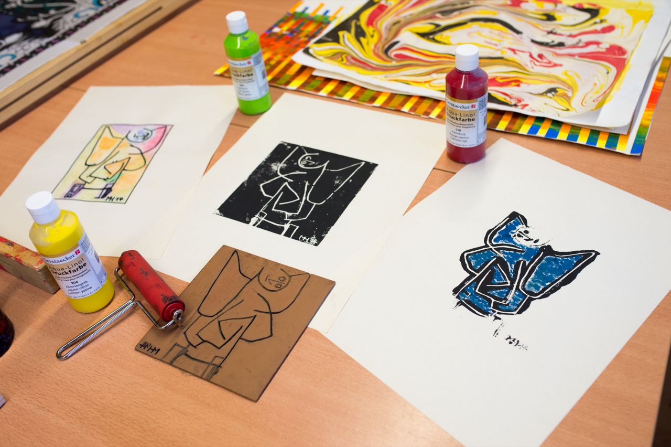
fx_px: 652
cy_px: 224
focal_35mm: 35
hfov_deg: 54.5
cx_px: 336
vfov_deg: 37.8
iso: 800
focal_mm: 35
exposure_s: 1/320
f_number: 4
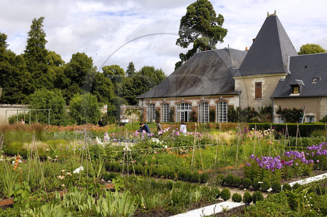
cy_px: 108
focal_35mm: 42
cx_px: 164
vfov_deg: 31.8
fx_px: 381
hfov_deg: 46.5
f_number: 5.6
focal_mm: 28
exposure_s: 1/320
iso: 100
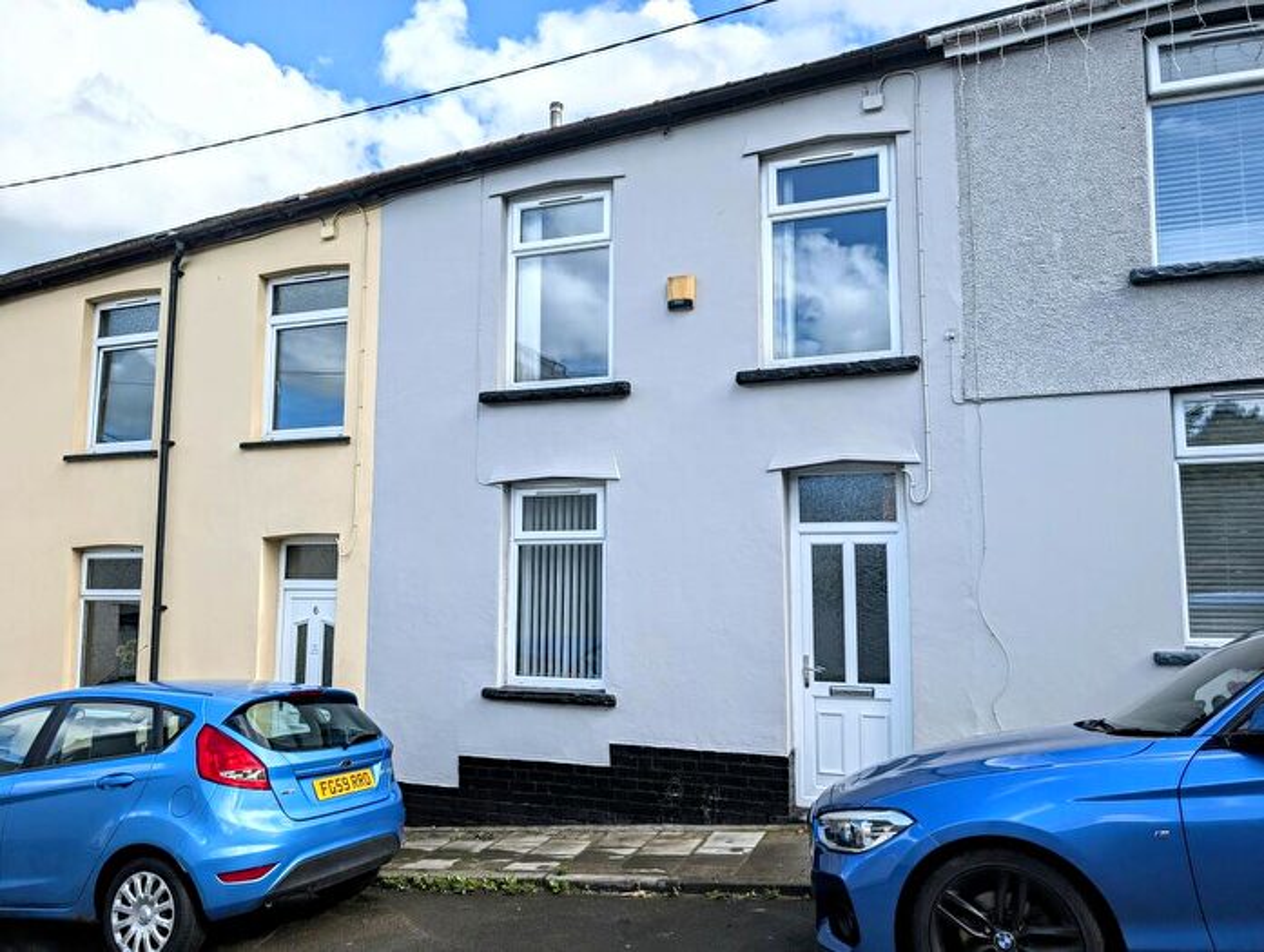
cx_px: 632
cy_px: 476
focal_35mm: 24
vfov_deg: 56.9
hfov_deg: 71.5
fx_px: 878
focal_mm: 6.9
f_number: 1.68
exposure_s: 1/1290
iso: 19
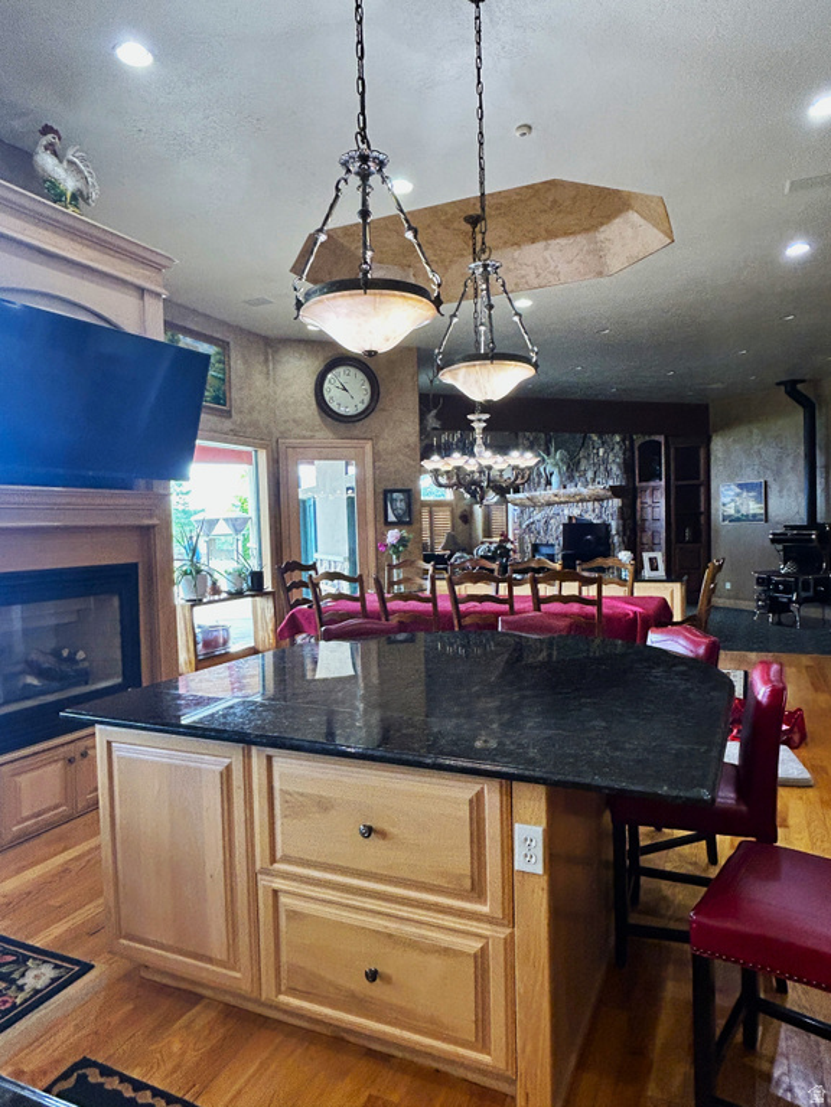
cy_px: 554
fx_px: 704
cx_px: 416
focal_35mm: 22
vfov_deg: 76.4
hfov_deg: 61.1
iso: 250
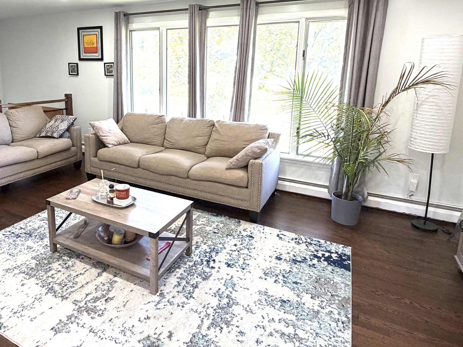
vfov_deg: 56.1
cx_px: 181
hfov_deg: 70.7
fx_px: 321
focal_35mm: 24
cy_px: 128
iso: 200
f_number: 2.2
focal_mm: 2.22
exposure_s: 1/60
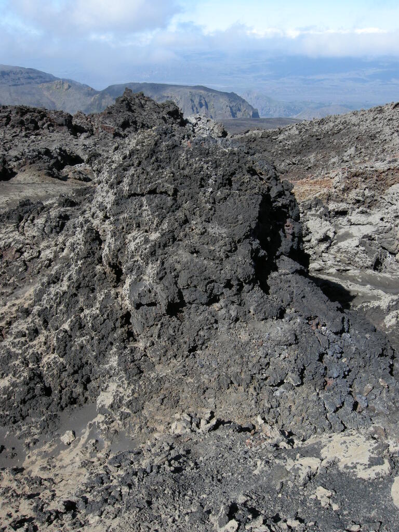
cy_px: 266
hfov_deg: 40.7
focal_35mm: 35
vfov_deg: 52.6
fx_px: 538
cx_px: 200
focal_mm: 7.5
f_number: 6.1
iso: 100
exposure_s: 1/238
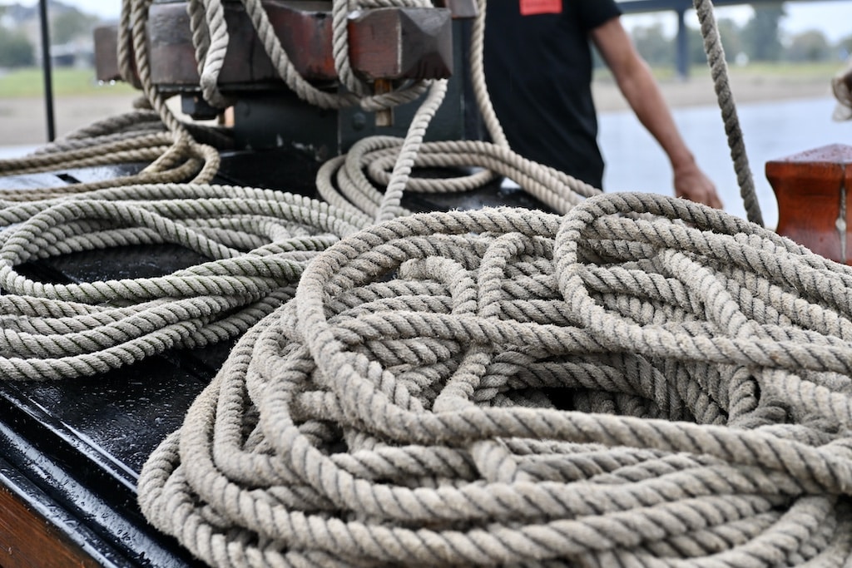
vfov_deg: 19.5
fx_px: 1657
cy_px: 284
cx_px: 426
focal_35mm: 70
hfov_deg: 28.8
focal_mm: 70
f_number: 5
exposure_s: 1/100
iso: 100
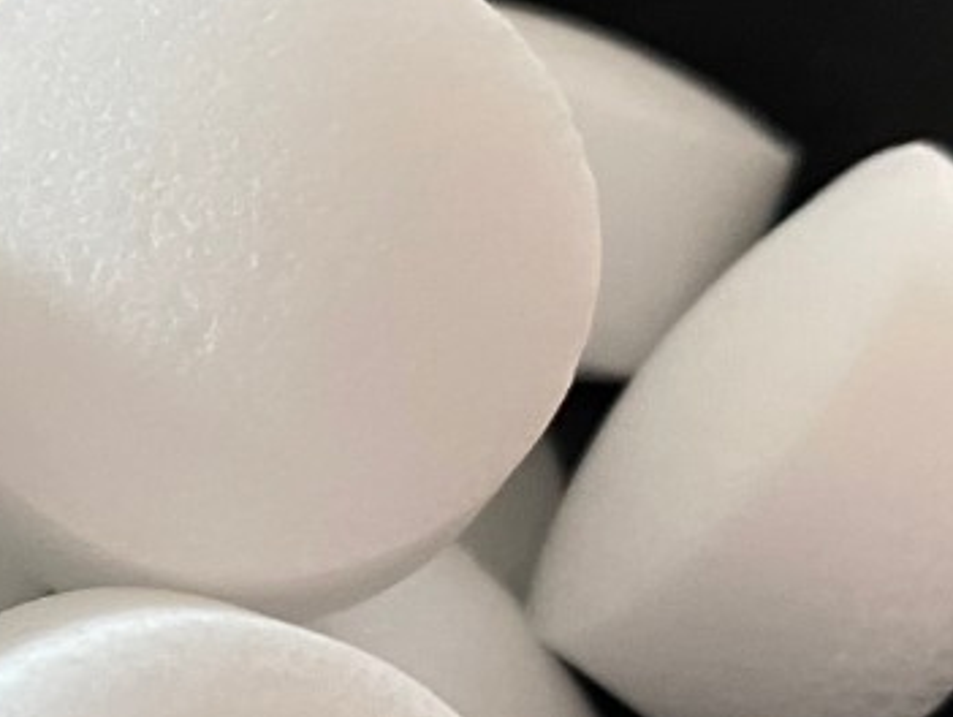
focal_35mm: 111
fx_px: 3059
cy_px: 547
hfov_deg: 16.9
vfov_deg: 13.3
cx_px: -220
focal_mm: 4.25
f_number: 1.8
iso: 250
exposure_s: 1/60
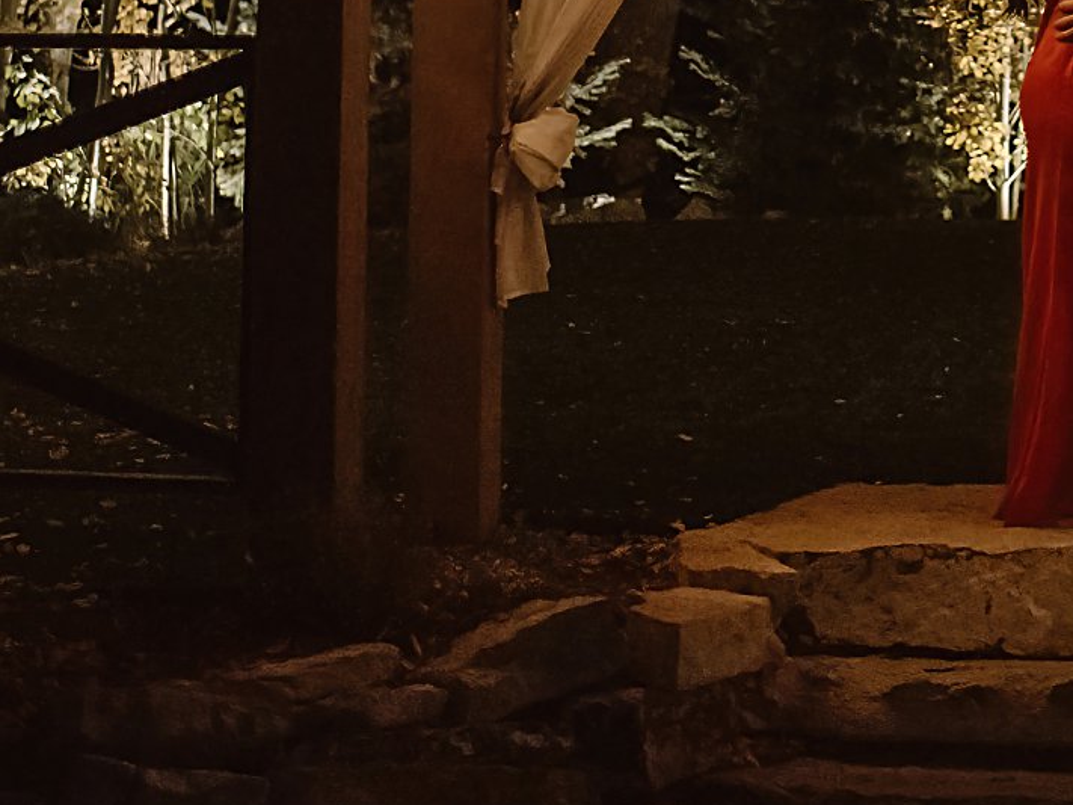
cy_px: -124
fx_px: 3006
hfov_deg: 19.7
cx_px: 1037
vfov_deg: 14.8
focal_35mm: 97
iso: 2000
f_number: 2
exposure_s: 1/320
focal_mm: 35
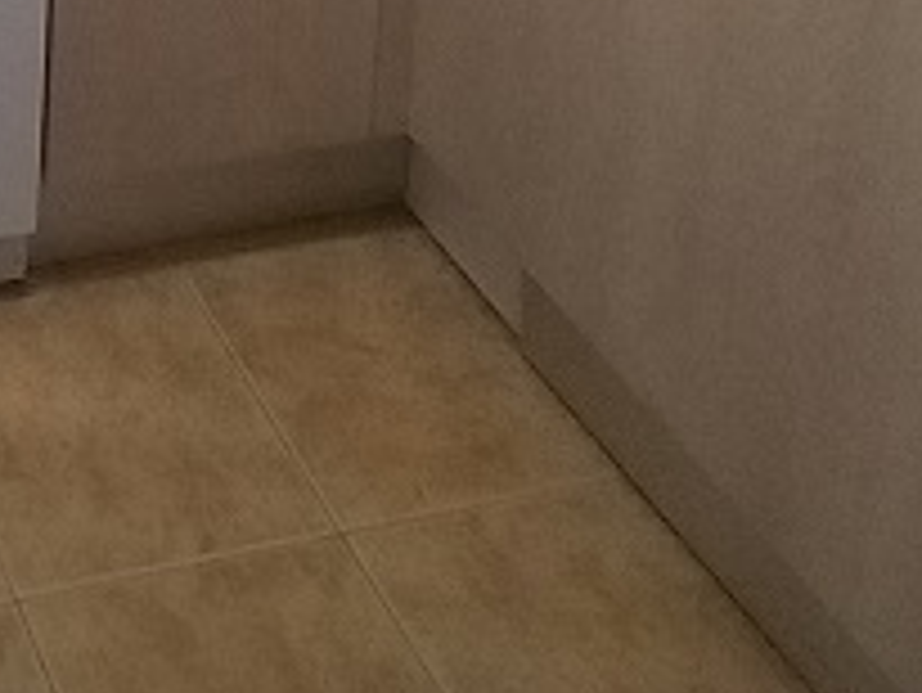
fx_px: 1519
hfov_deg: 27.4
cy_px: -785
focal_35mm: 57
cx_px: -315
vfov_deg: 16.9
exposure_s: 1/33.3
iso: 250
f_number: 2.2
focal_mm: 1.13
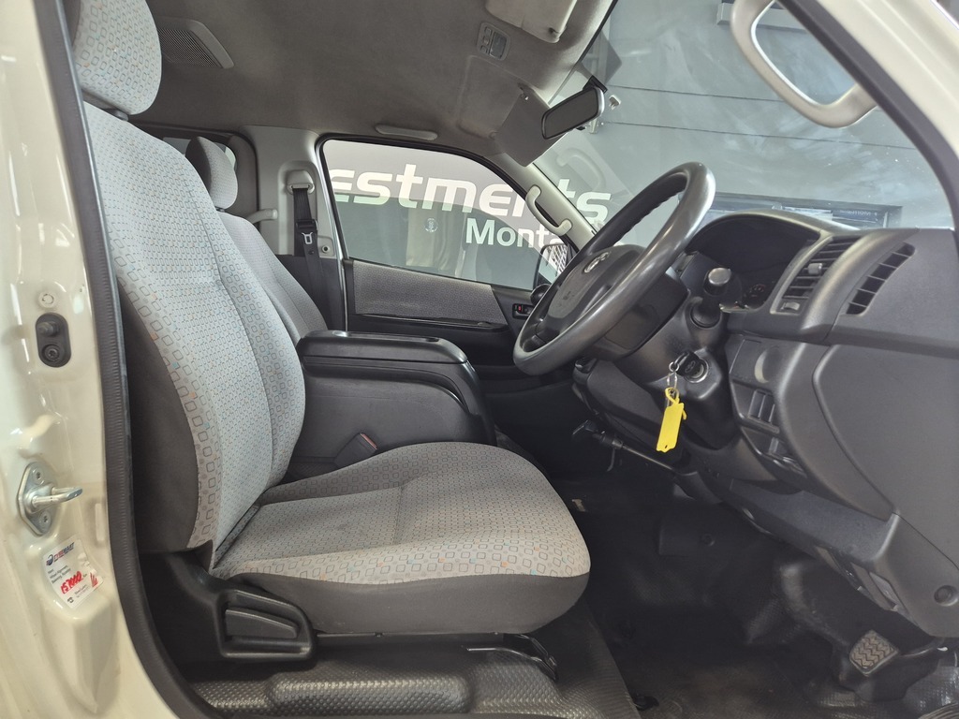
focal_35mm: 23
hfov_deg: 73.9
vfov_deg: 58.9
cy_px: 360
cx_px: 480
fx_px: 637
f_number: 1.8
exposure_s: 1/100
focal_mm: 5.4
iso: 250
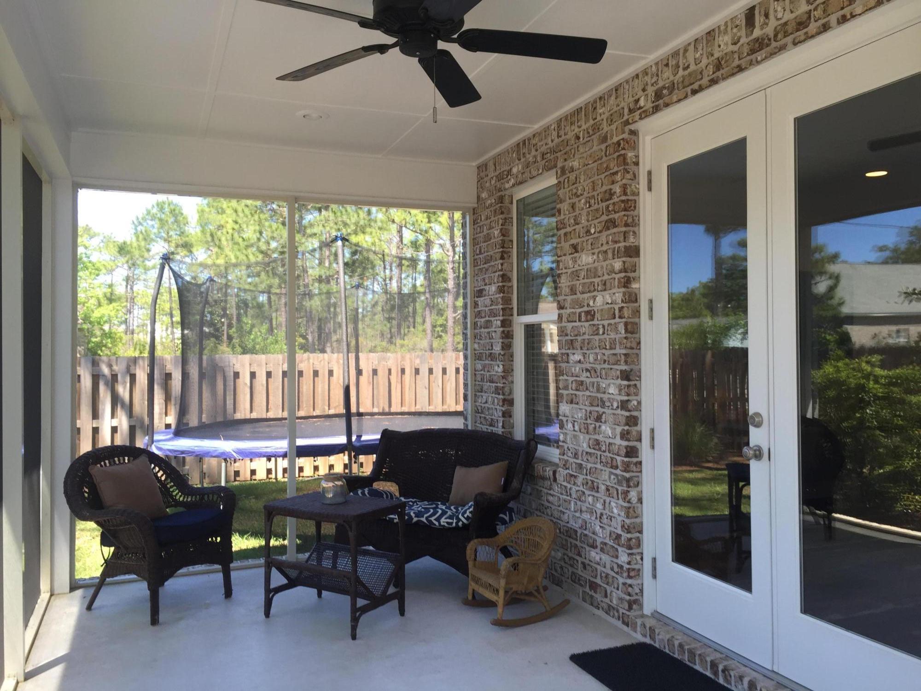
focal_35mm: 29
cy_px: 346
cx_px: 460
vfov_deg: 48.2
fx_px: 772
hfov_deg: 61.7
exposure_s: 1/120
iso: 40
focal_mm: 4.15
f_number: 2.2
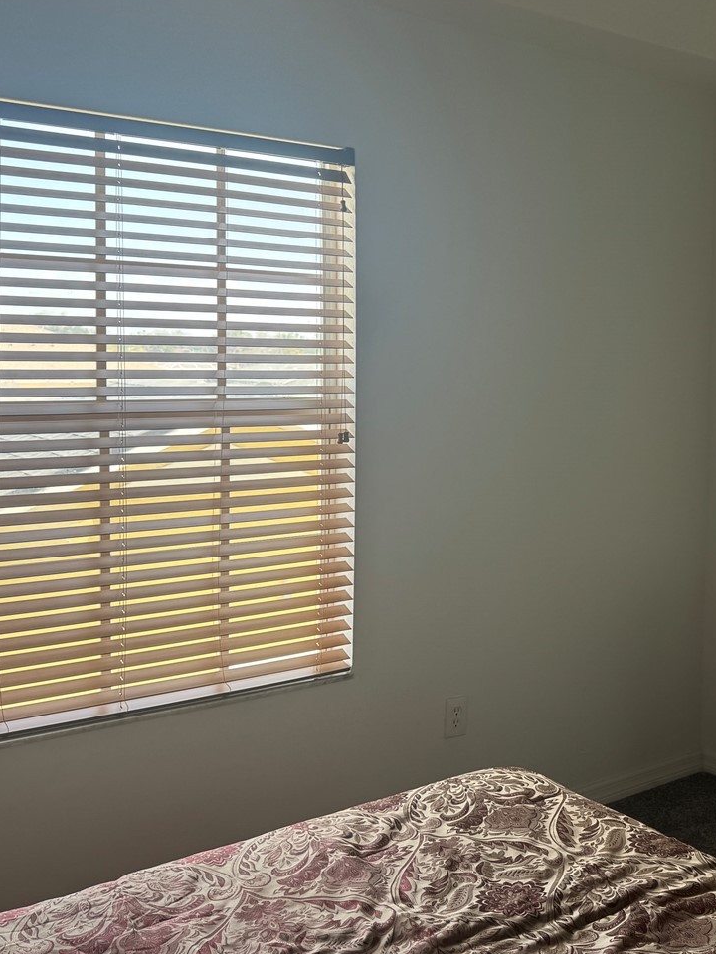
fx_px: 1103
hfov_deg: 34.5
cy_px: 407
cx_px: 602
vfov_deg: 46.7
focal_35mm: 40
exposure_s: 1/164
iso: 80
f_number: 1.78
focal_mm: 6.76
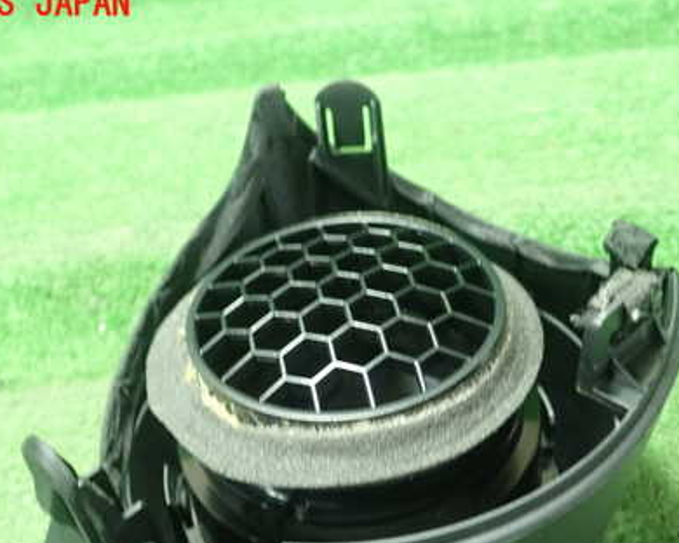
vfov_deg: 33.1
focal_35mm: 45
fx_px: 904
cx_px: 336
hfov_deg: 41.2
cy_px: 374
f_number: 2.3
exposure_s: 1/60
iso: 800
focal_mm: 5.5
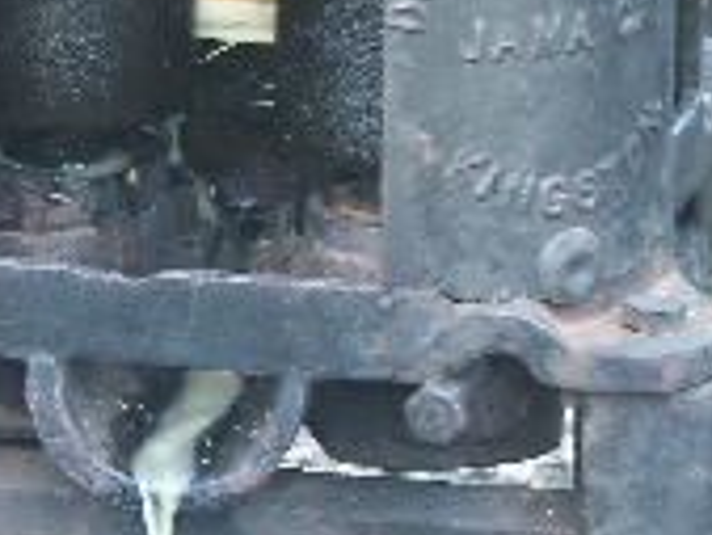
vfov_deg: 4.6
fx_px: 6690
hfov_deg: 6.1
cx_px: 166
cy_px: 34
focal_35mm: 325
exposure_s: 1/100
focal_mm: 25.61
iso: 125
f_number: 3.5
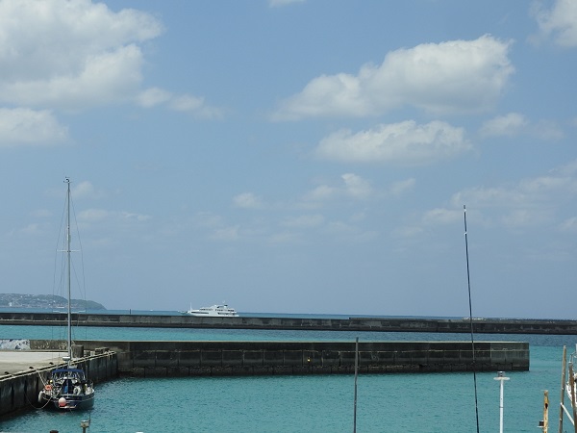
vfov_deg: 14.1
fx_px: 1750
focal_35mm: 105
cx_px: 288
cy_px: 216
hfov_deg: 18.7
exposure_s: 1/1250
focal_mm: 18.8
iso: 100
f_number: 4.8
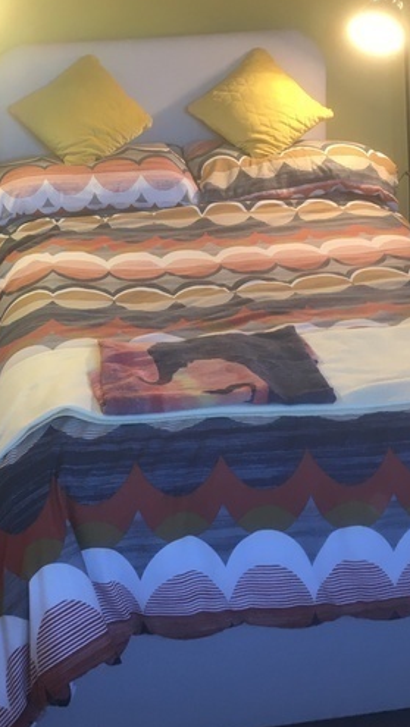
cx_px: 129
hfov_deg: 24.3
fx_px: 946
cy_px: 219
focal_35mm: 49
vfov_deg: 41.3
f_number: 2.2
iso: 100
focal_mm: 4.15
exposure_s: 1/33
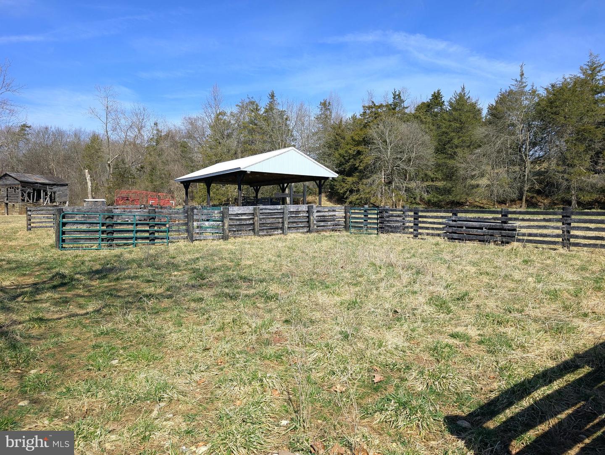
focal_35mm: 24
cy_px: 228
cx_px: 302
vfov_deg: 56.9
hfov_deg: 71.5
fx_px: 420
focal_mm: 6.9
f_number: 1.68
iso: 19
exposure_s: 1/1335
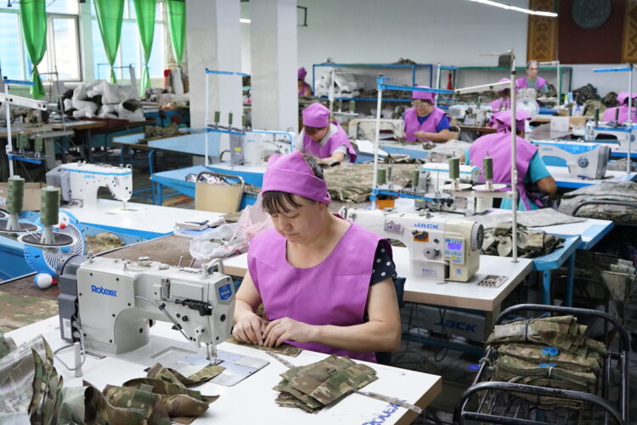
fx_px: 708
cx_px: 318
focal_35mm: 40
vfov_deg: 33.4
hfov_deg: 48.5
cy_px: 212
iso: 3200
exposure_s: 1/200
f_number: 7.1
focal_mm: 40
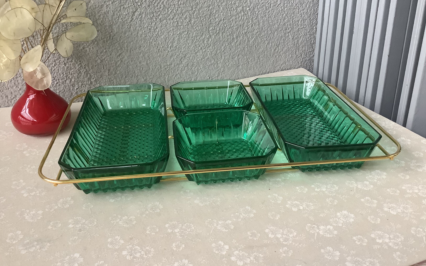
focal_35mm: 33
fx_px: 383
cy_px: 118
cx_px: 214
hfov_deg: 58.1
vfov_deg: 38.3
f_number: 2.4
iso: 400
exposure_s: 1/60
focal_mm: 3.3
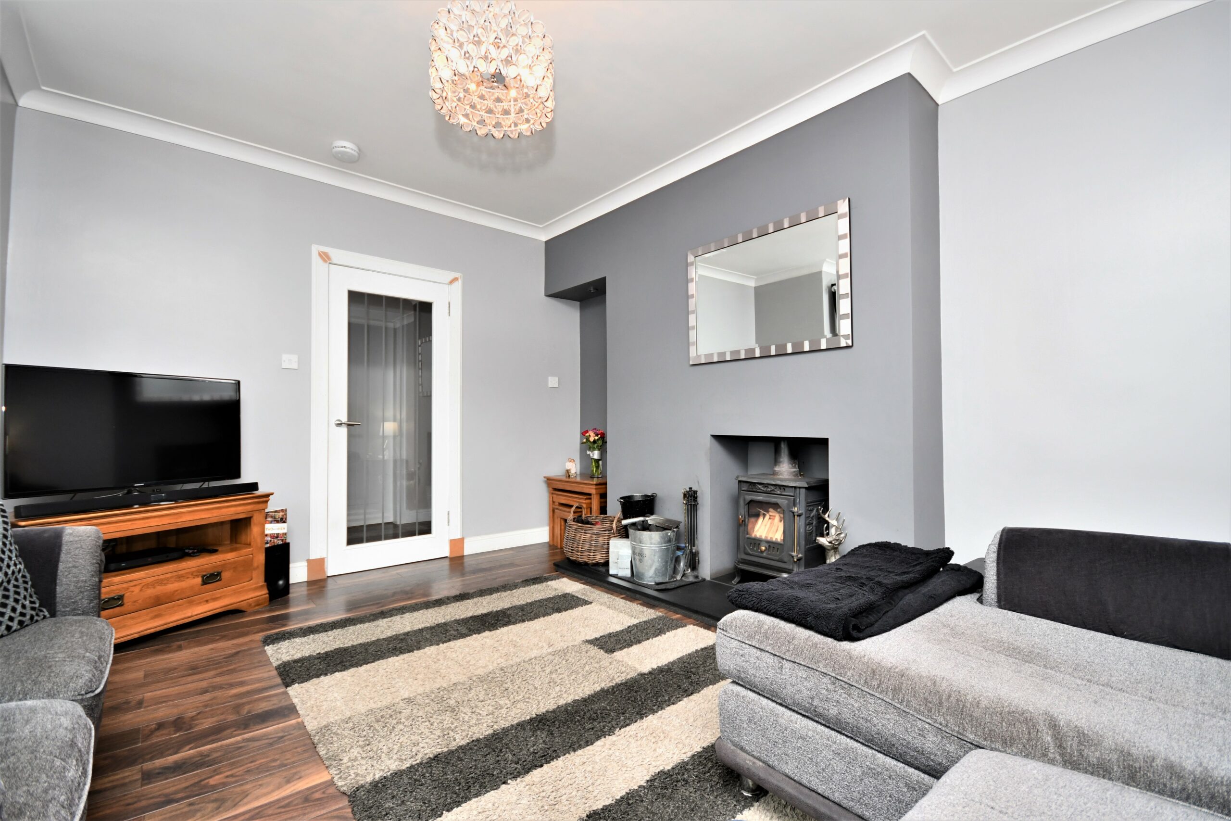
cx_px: 616
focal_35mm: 15
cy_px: 410
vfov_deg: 77.3
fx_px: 513
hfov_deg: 100.4
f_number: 4
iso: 800
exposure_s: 1/60
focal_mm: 10
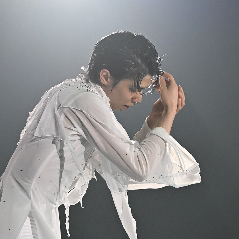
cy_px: 109
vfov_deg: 4.4
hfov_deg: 4.4
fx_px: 3078
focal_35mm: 394
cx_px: 177
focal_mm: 135
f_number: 1.8
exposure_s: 1/2500
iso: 2000
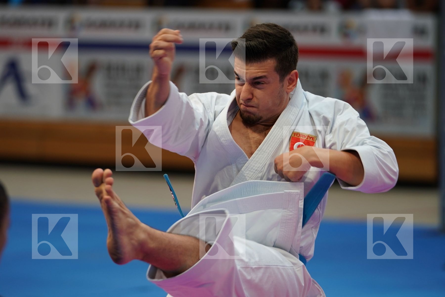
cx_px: 222
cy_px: 148
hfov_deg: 9.0
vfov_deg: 6.0
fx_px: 2818
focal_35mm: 228
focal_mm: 152
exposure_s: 1/400
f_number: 2.8
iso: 500
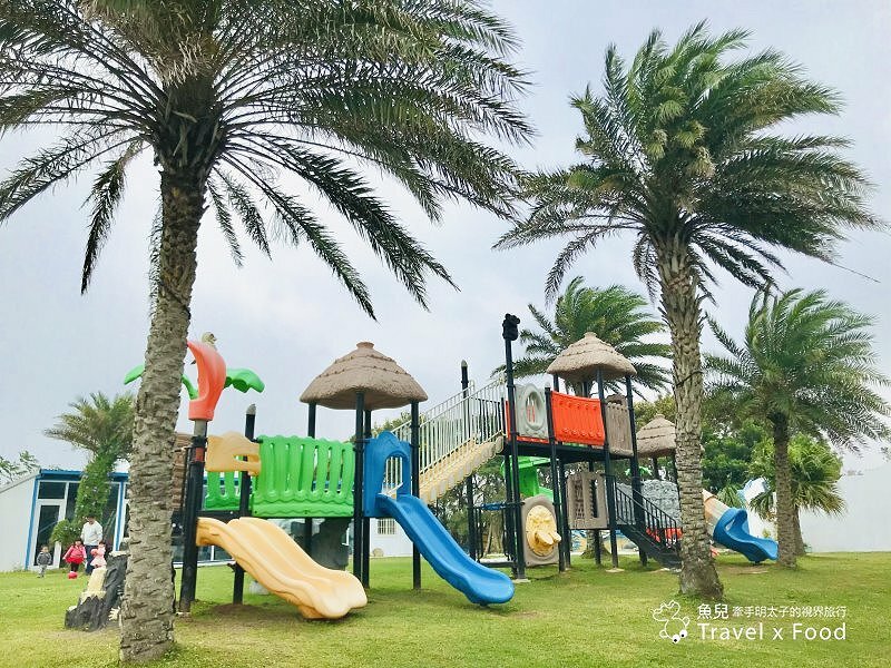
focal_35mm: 28
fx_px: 721
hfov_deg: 63.4
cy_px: 334
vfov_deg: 49.7
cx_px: 446
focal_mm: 3.99
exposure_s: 1/1808
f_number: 1.8
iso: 20
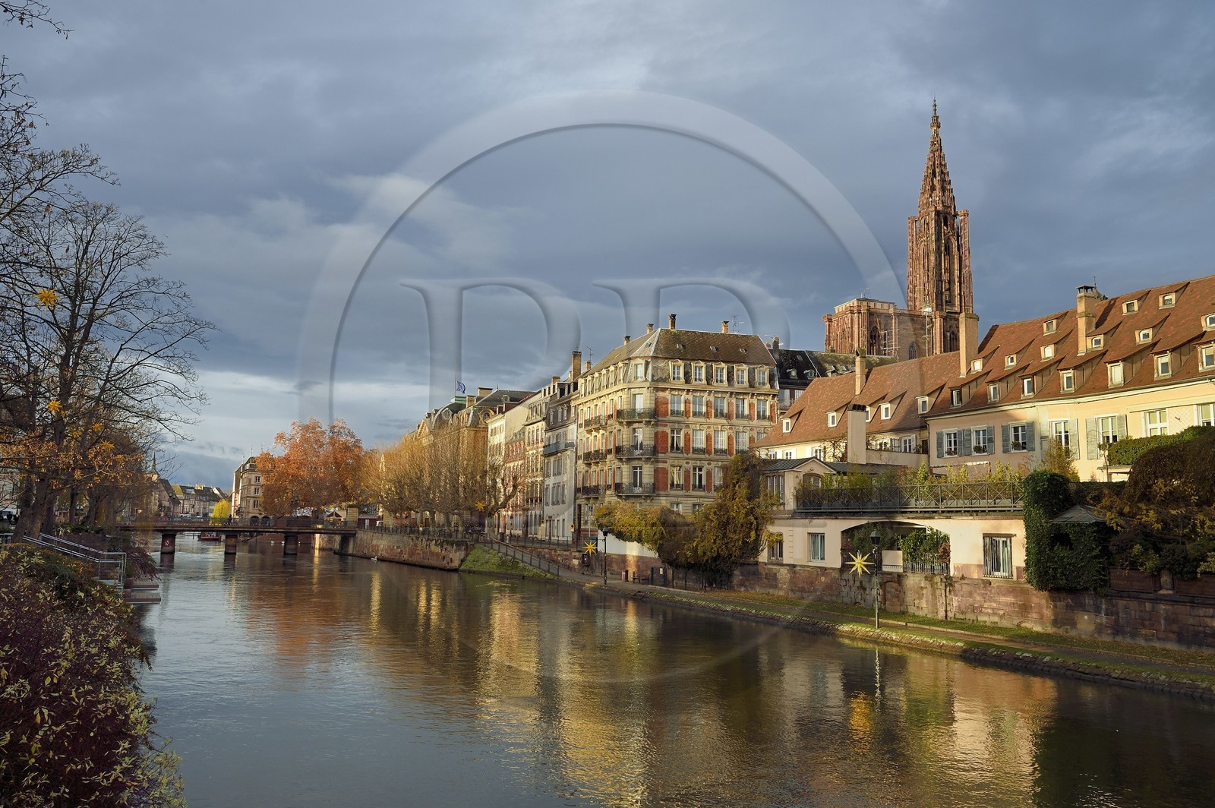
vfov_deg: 43.5
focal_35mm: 30
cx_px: 608
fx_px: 1012
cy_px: 404
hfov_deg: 62.0
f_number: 13
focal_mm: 30
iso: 400
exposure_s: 1/250
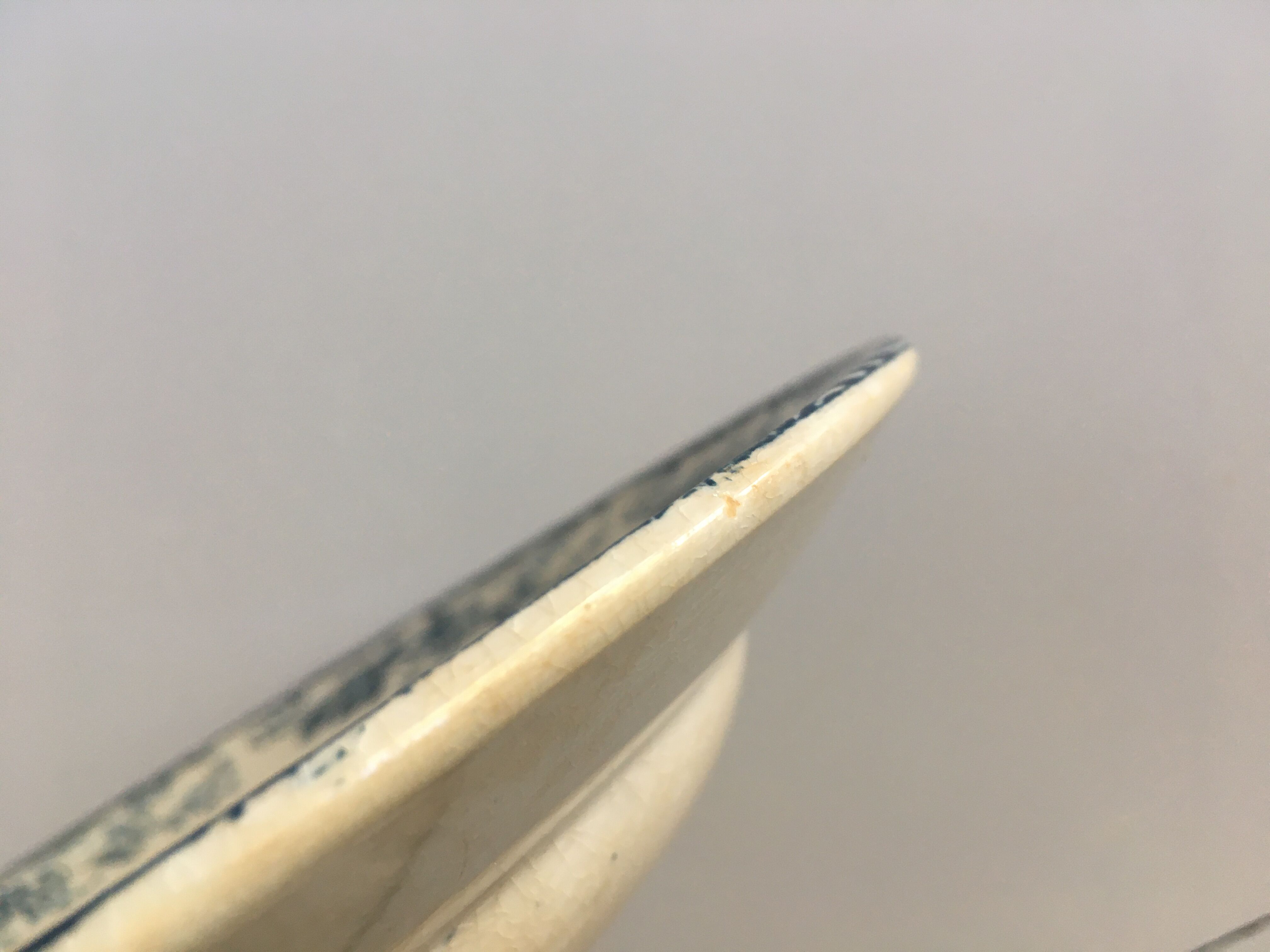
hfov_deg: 61.7
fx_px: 1064
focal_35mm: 29
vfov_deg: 48.2
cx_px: 635
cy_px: 476
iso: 64
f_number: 2.2
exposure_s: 1/33
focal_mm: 4.15
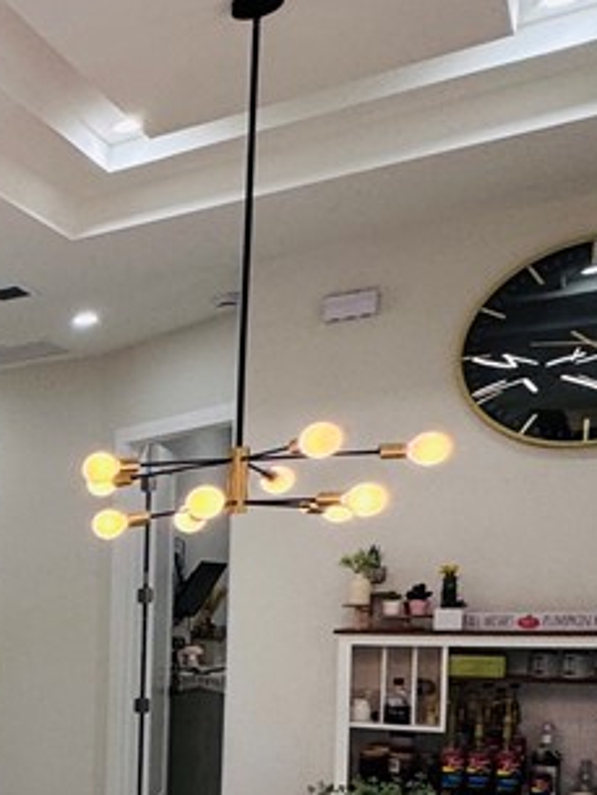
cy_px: 683
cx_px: -454
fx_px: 1080
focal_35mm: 47
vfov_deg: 38.2
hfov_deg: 21.4
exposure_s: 1/120
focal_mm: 2.22
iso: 125
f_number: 2.2
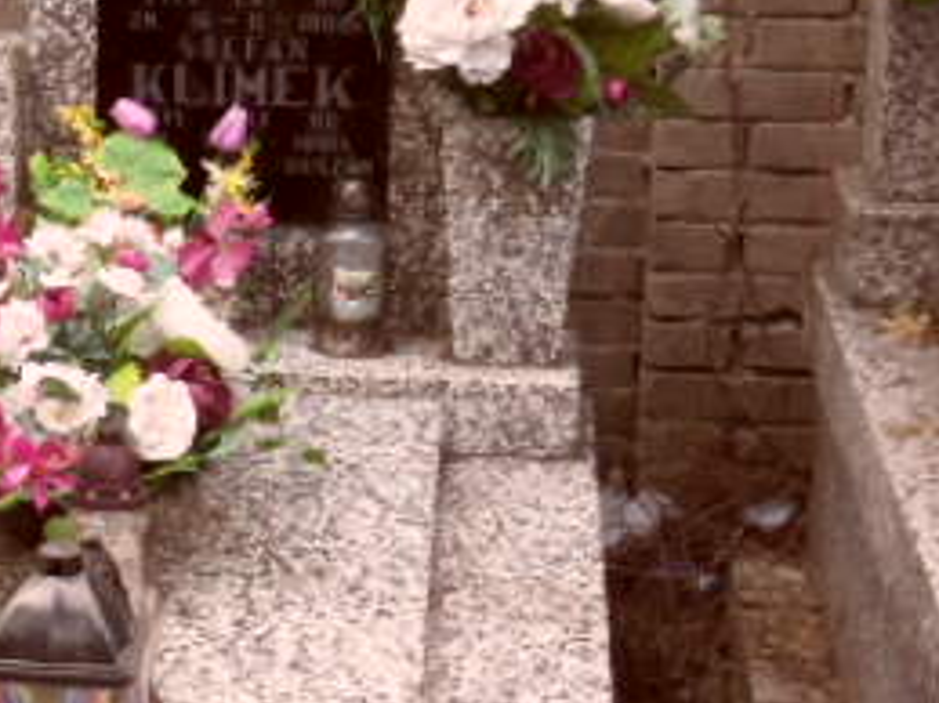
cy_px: 359
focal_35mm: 95
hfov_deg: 19.5
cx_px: -185
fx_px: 2576
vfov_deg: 15.5
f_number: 3.2
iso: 80
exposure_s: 1/125
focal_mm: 3.9
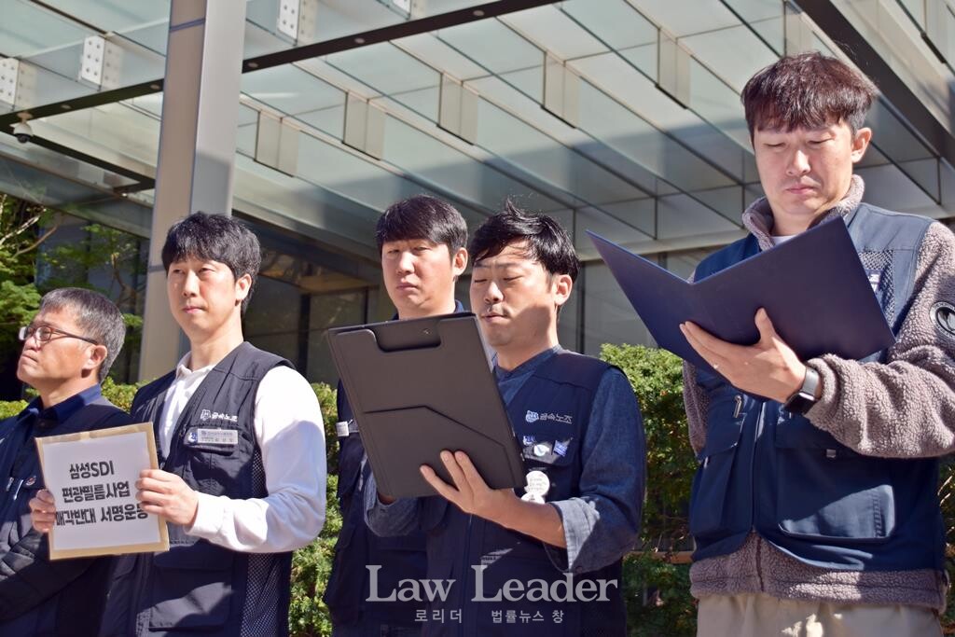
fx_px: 1234
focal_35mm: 46
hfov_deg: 42.3
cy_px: 318
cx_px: 478
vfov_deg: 29.0
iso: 100
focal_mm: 31
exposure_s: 1/500
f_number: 4.2
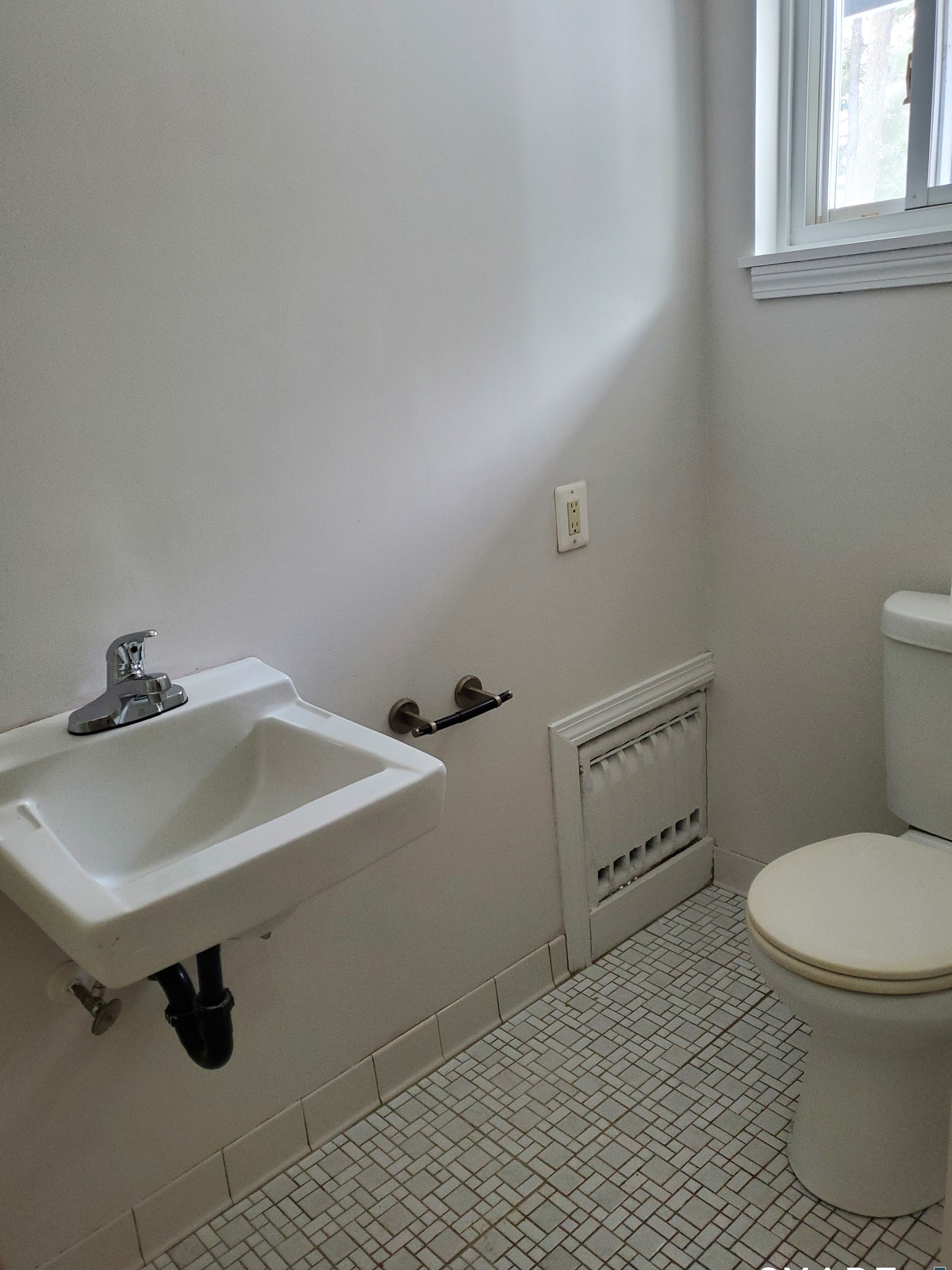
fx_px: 990
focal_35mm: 27
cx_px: 464
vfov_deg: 65.3
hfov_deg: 51.3
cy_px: 646
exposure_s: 1/50
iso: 250
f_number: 1.5
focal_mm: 4.3
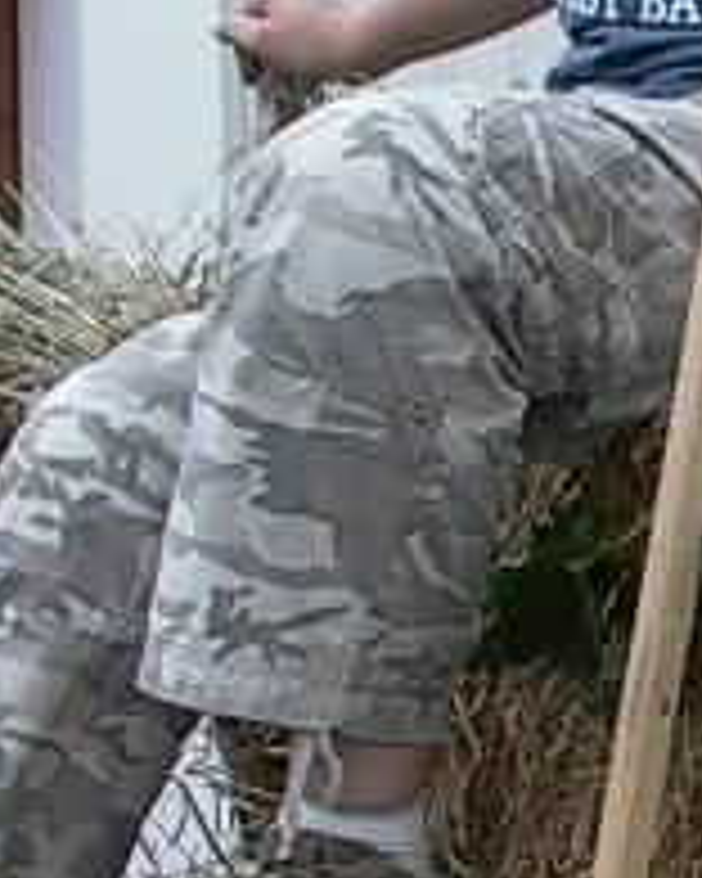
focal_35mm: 185
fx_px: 4805
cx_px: 1890
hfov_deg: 7.6
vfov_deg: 10.4
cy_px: 230
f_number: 4.03
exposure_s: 1/435
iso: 100
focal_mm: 7.13
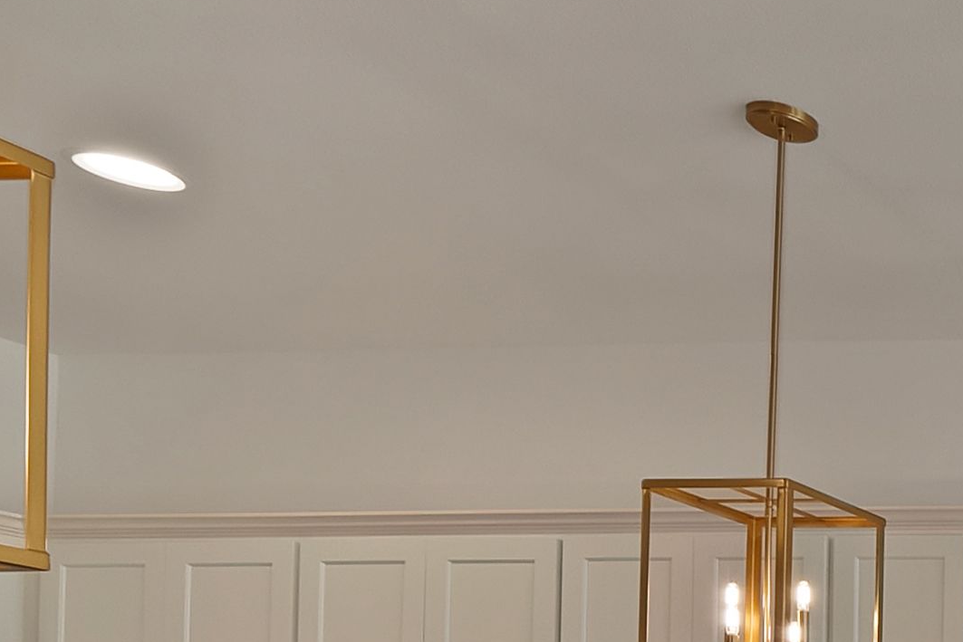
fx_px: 1257
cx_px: 1753
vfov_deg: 24.6
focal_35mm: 47
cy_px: 852
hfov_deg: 22.2
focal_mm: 12
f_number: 9
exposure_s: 1/8
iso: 640
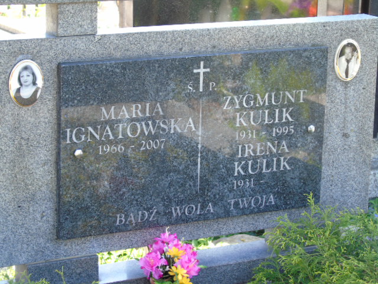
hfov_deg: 18.2
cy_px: 142
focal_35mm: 108
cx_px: 189
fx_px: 1179
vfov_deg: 13.7
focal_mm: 19
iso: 100
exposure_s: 1/30
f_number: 4.4
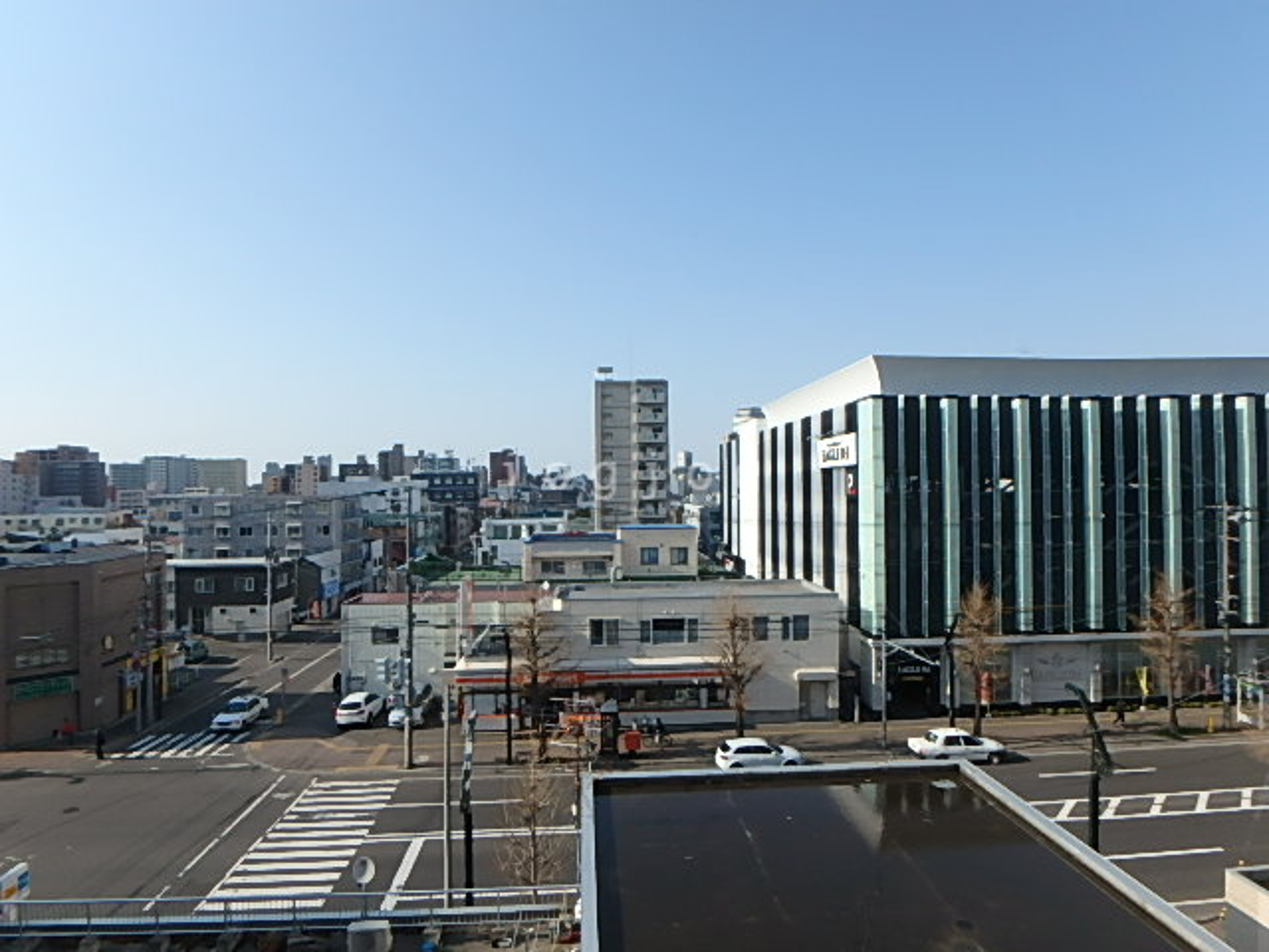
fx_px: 770
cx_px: 634
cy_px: 476
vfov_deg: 63.4
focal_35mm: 21
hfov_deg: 79.0
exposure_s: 1/400
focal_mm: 3.7
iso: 125
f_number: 6
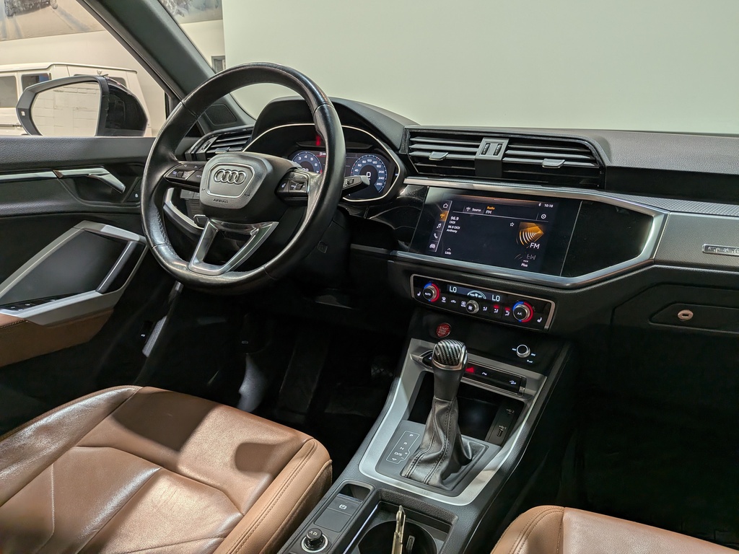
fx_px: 512
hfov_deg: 71.6
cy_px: 277
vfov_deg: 56.8
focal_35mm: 24
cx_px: 370
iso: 26
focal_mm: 4.53
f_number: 1.7
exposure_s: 1/140
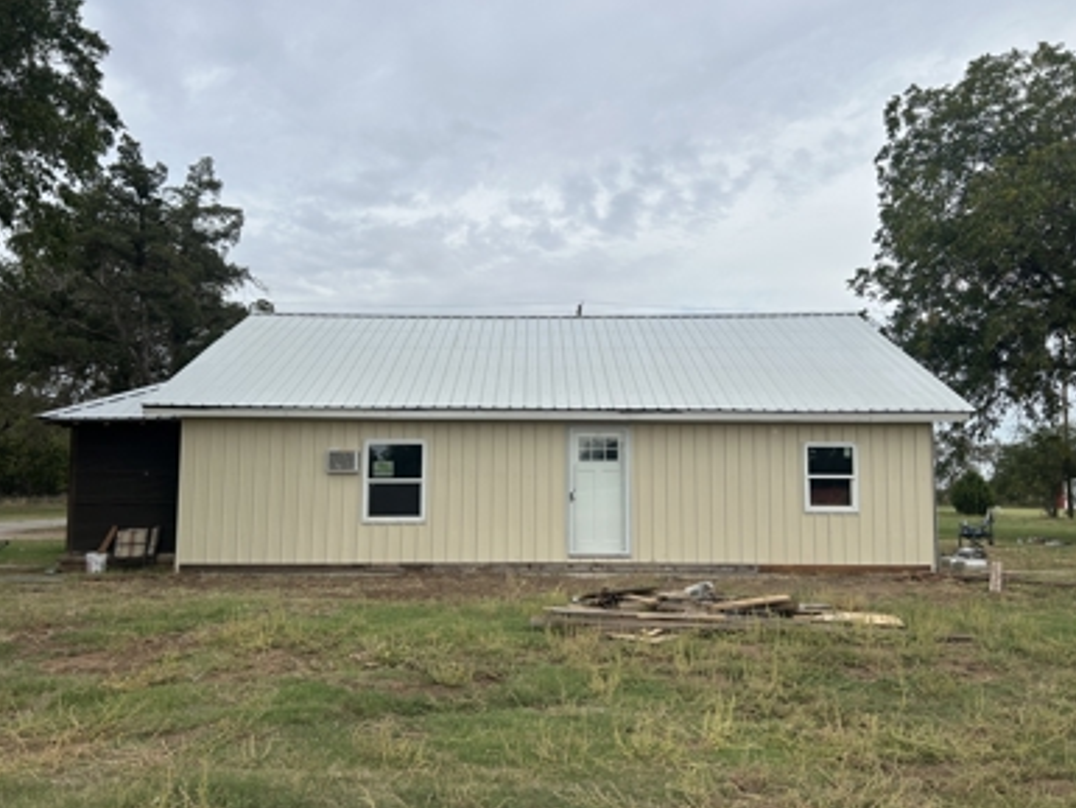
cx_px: 542
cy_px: 414
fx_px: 840
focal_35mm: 27
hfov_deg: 65.3
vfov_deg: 51.4
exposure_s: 1/5587
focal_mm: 5.7
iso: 50
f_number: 1.5
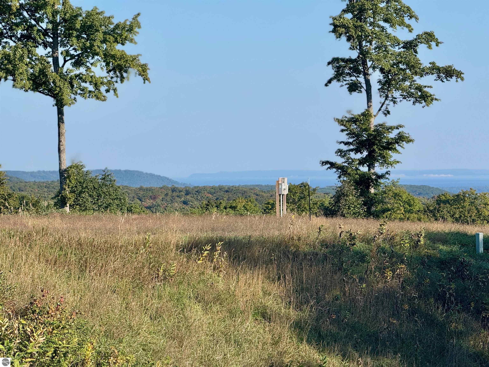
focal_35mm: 120
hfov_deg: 16.4
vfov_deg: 12.3
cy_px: 184
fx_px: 1695
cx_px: 244
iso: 50
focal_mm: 15.66
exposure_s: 1/1167
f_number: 2.8
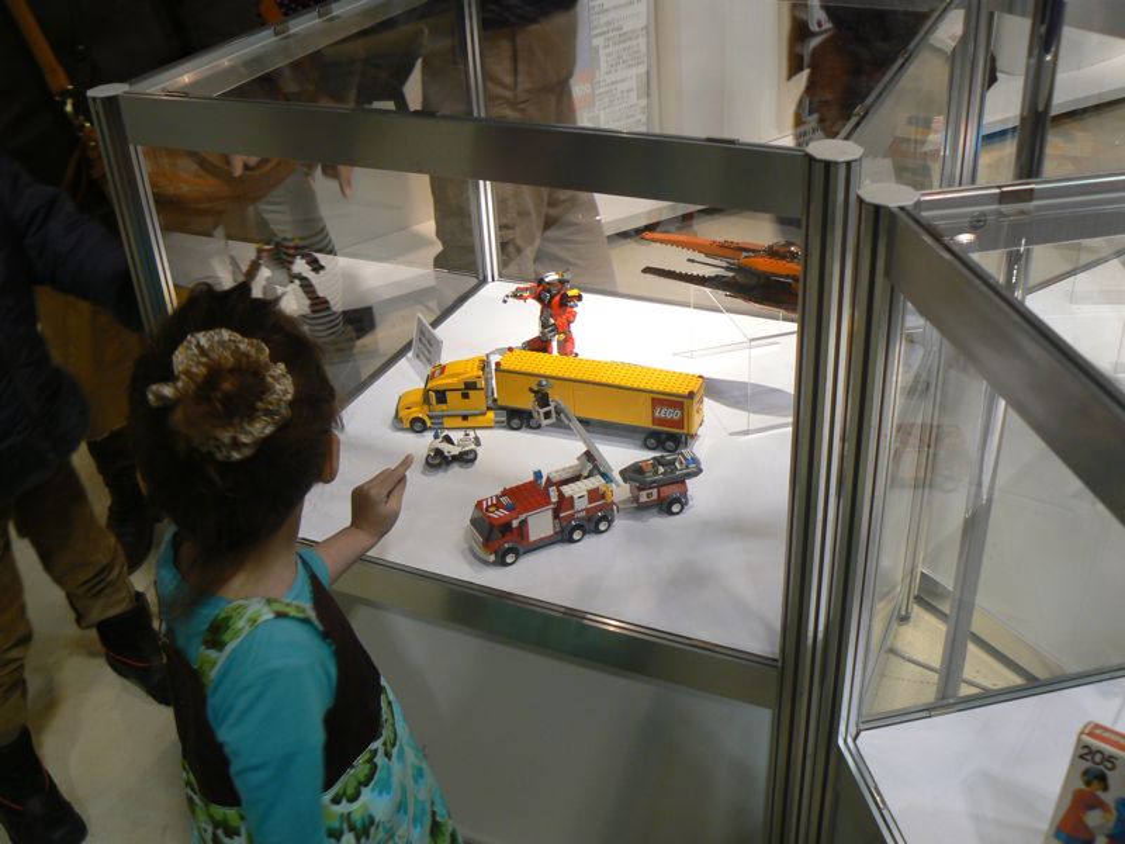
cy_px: 422
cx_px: 562
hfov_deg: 51.4
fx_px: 1170
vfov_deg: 39.7
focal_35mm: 36
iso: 100
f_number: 2.8
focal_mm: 6
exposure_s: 1/30
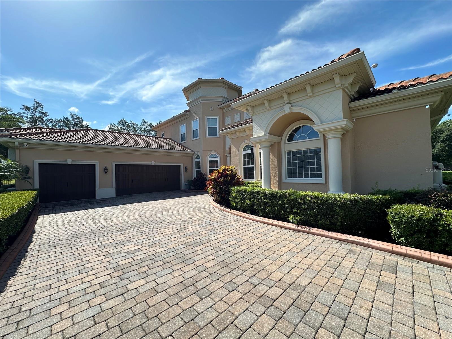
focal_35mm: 14
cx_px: 226
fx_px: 183
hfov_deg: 102.1
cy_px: 170
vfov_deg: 85.7
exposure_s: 1/1366
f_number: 2.2
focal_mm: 2.22
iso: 50
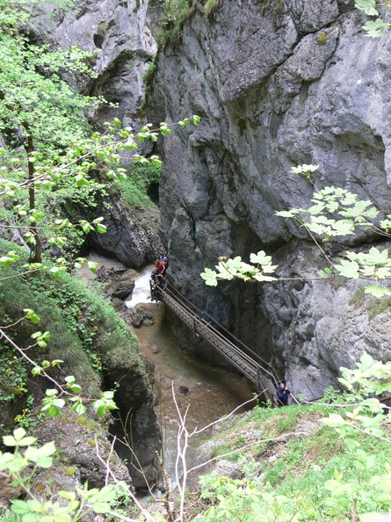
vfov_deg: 38.9
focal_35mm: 49
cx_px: 196
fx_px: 738
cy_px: 261
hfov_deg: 29.7
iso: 80
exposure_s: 1/40
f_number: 3.2
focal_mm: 10.5
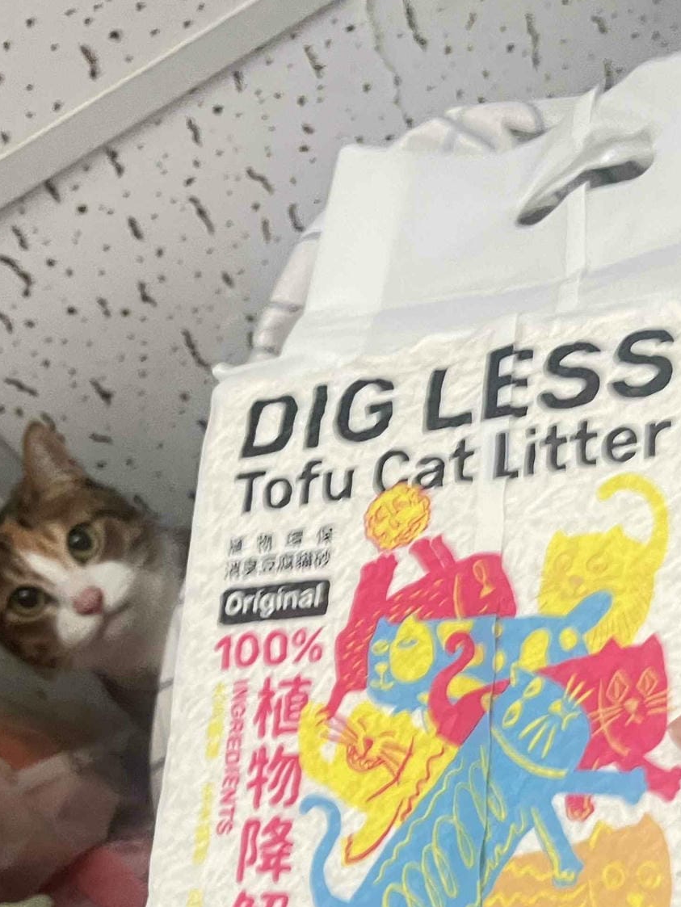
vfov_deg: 49.0
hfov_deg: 38.6
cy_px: 626
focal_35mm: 37
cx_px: 399
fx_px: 970
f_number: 1.5
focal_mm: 5.7
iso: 640
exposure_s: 1/33
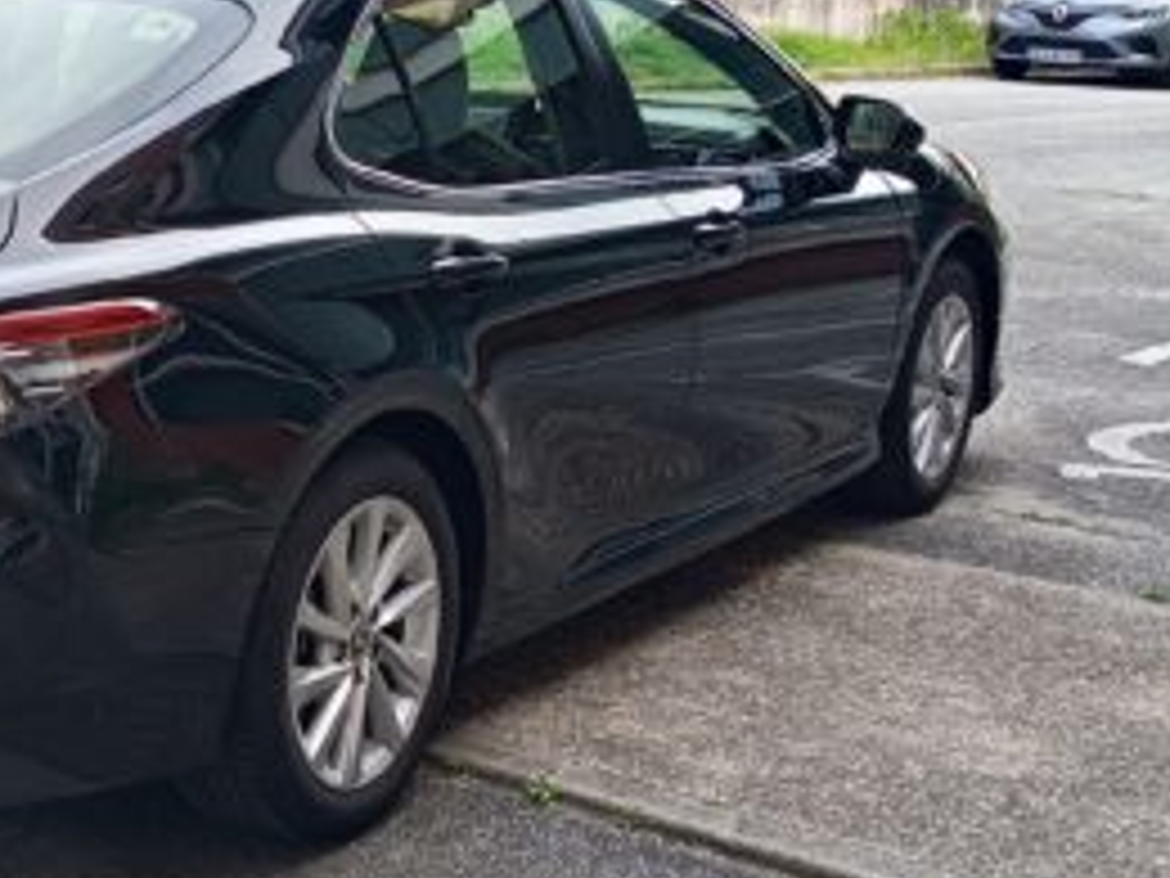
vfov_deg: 20.7
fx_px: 2400
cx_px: 58
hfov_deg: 26.2
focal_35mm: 71
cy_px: 441
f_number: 1.7
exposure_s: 1/100
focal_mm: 5.24
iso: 76
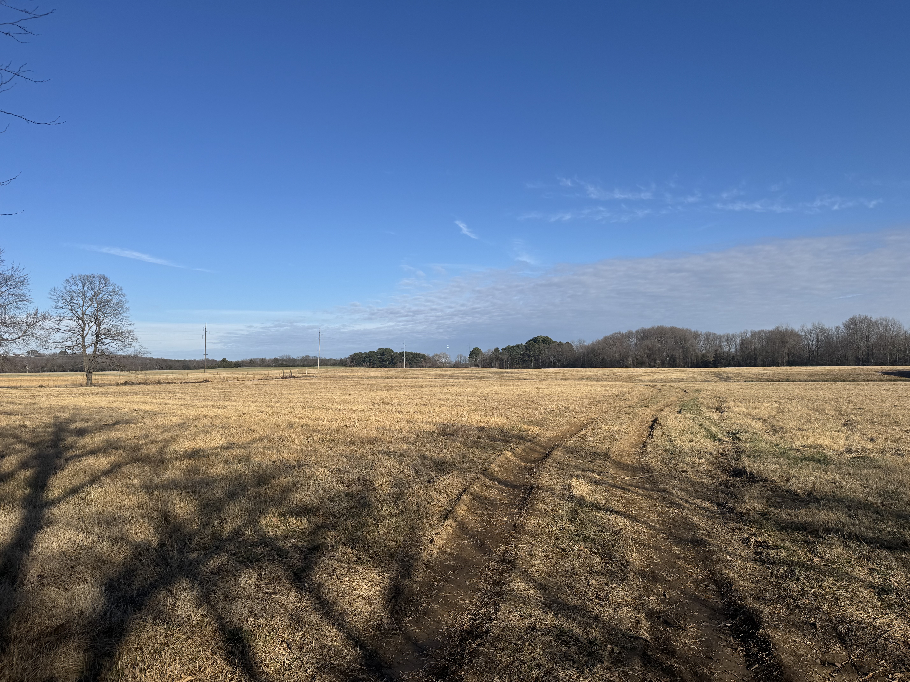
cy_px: 341
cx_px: 455
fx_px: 631
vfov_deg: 56.8
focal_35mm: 24
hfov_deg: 71.6
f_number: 1.78
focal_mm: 6.76
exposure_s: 1/5348
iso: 80
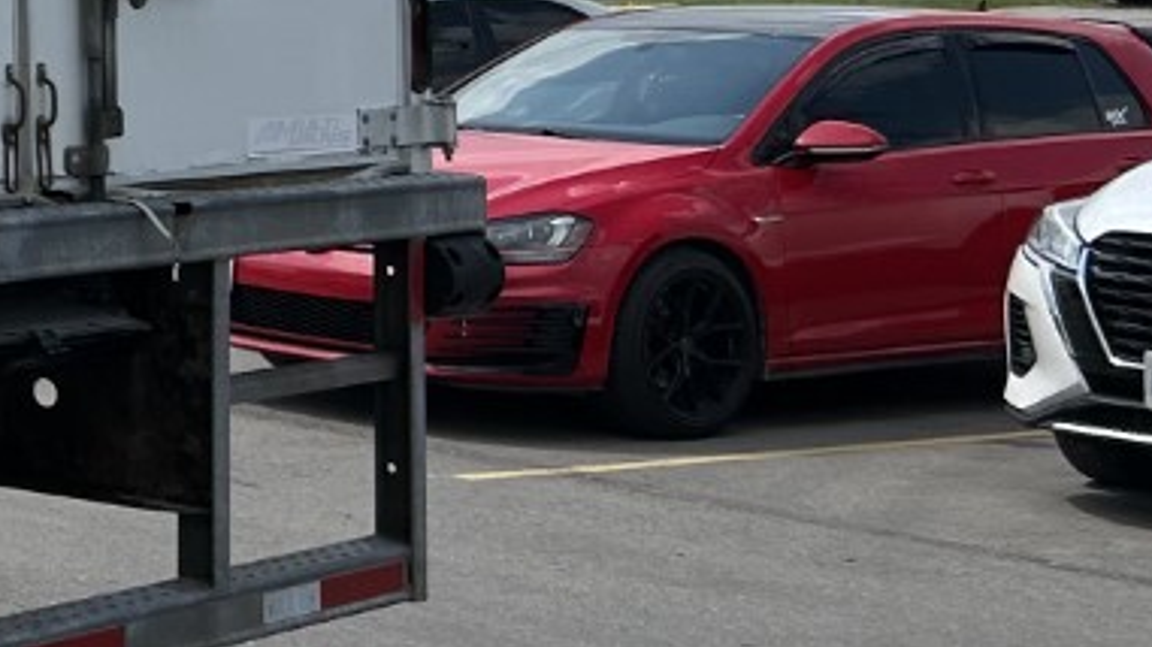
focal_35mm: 107
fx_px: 3267
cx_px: -928
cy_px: -278
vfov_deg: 10.9
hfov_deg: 16.6
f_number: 1.5
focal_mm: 5.7
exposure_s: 1/7463
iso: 50
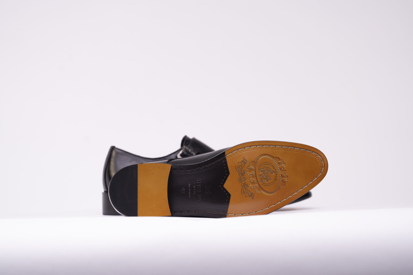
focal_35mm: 199
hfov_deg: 10.3
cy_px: 138
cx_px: 207
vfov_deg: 6.9
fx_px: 2283
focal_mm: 198
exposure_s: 1/100
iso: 100
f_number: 5
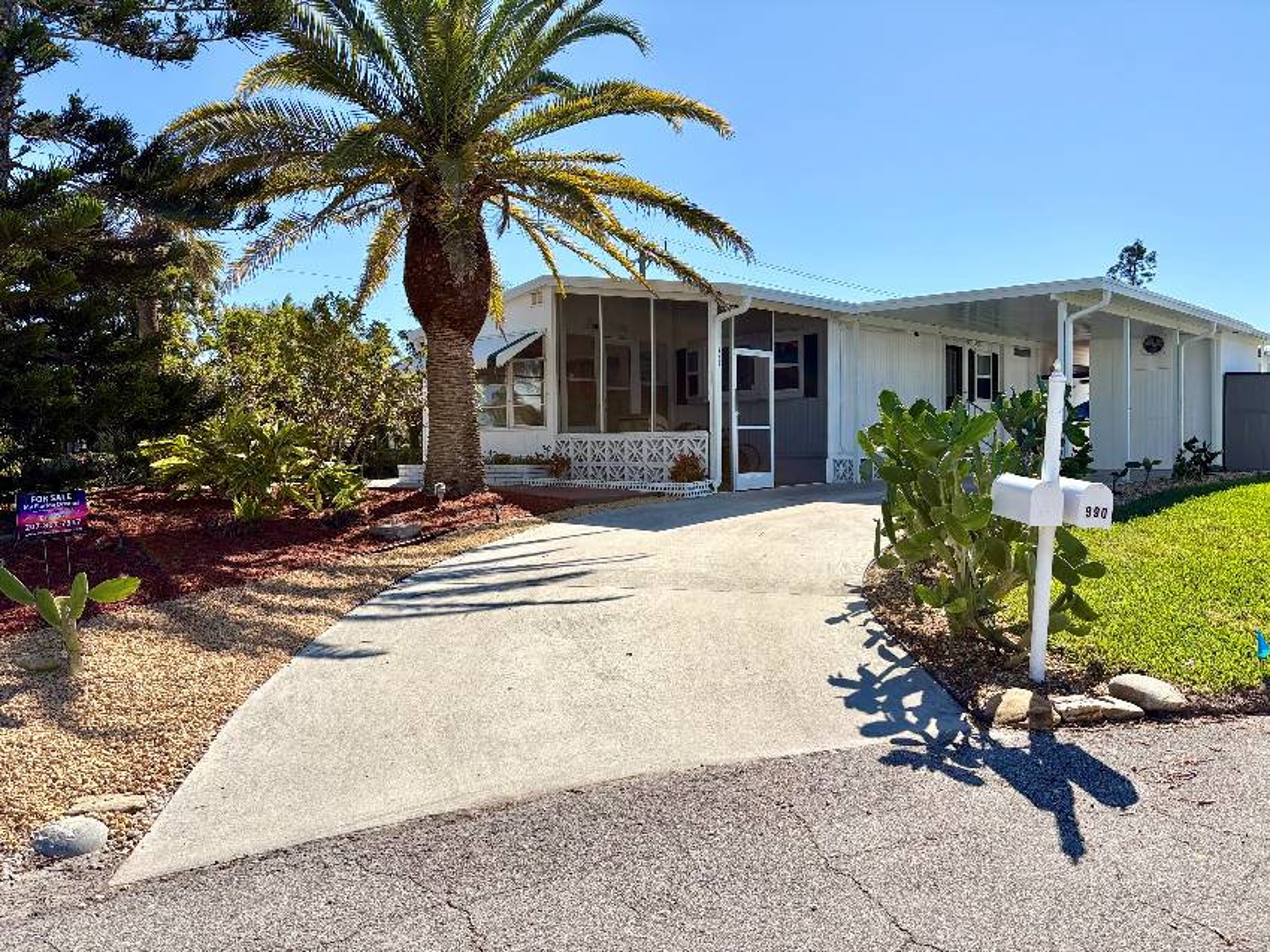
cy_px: 476
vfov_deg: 53.0
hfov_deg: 67.3
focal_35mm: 26
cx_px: 635
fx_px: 954
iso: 50
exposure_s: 1/4065
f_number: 1.6
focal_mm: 5.96
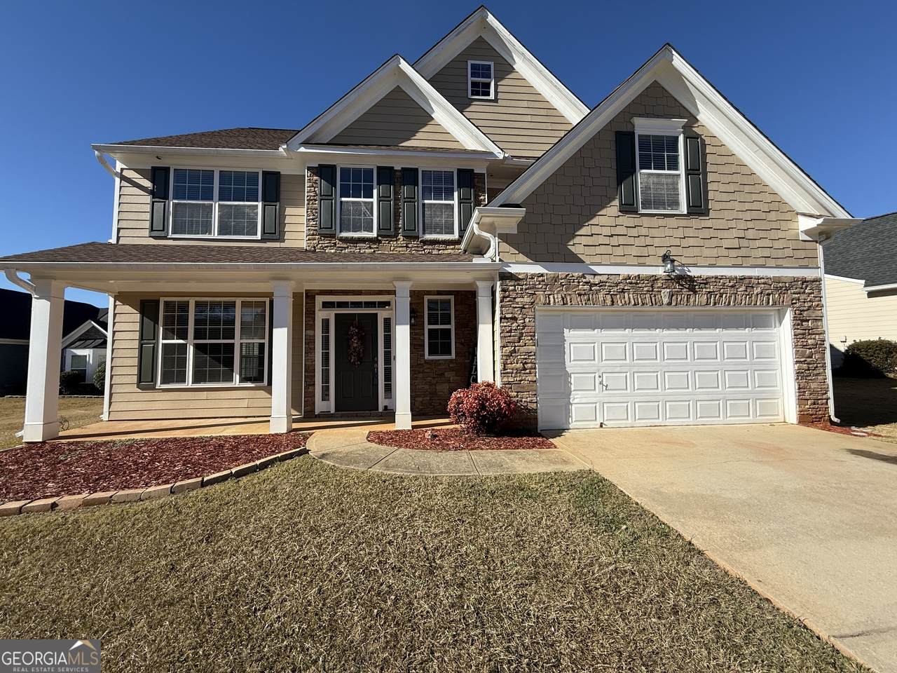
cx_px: 448
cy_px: 336
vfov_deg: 85.7
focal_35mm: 14
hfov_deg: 102.1
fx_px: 363
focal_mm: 2.22
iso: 50
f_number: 2.2
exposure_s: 1/1961
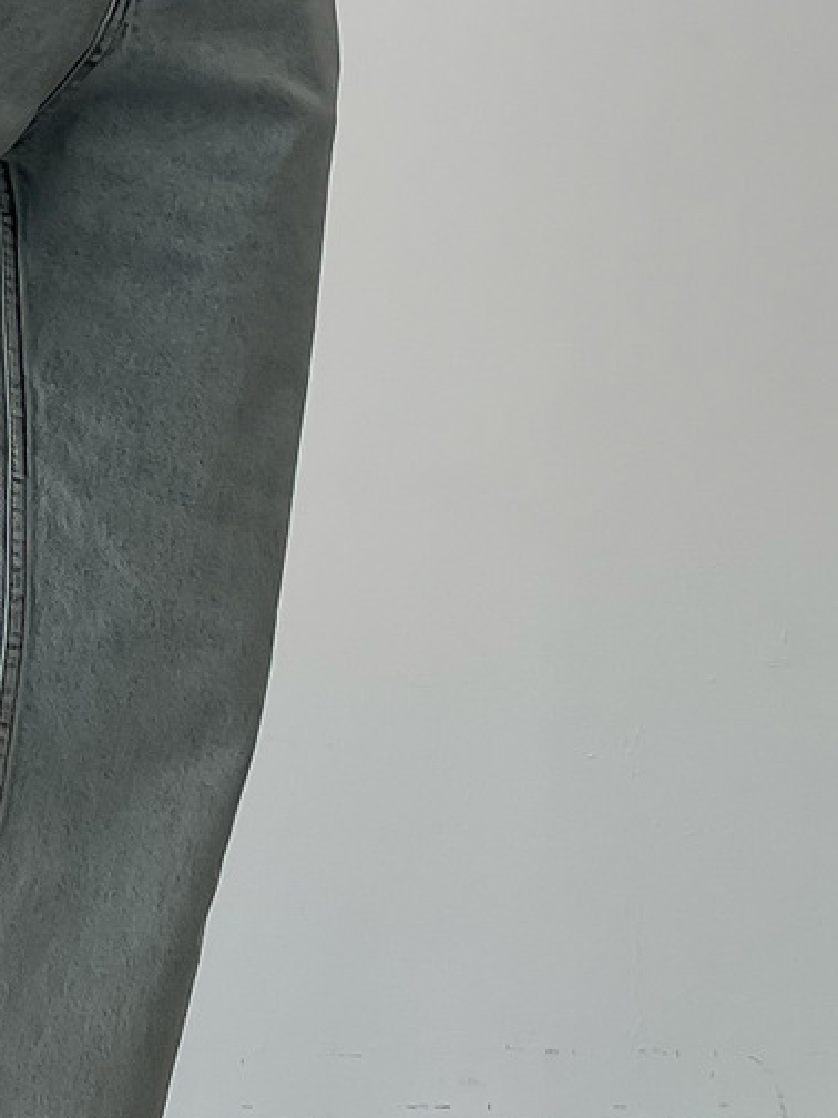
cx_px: -135
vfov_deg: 21.3
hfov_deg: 15.5
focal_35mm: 92
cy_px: 512
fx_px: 2970
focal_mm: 3
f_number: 1.8
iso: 16
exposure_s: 1/220
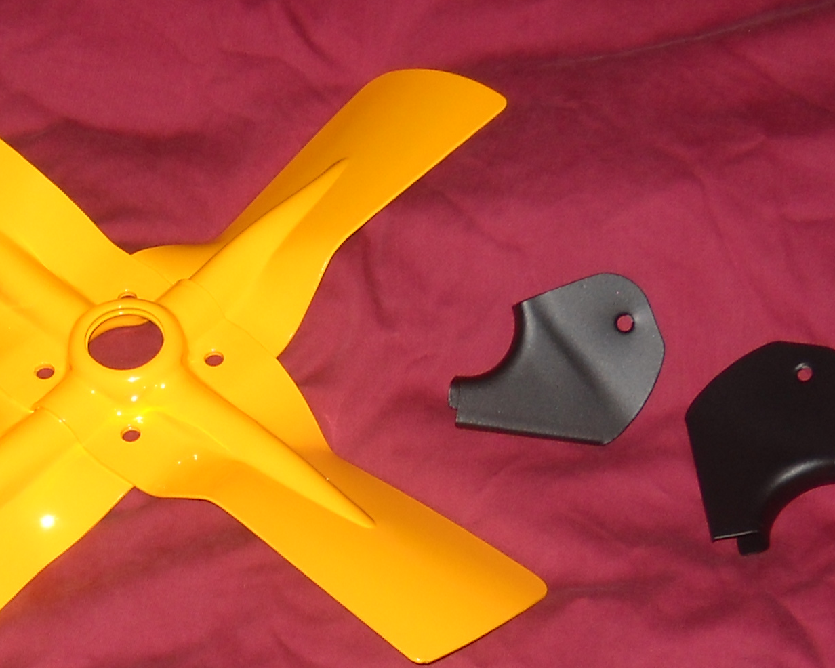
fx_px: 2620
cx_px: 125
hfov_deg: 17.9
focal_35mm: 106
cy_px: 766
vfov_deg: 14.2
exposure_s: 1/30
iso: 64
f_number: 3.1
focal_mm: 6.72
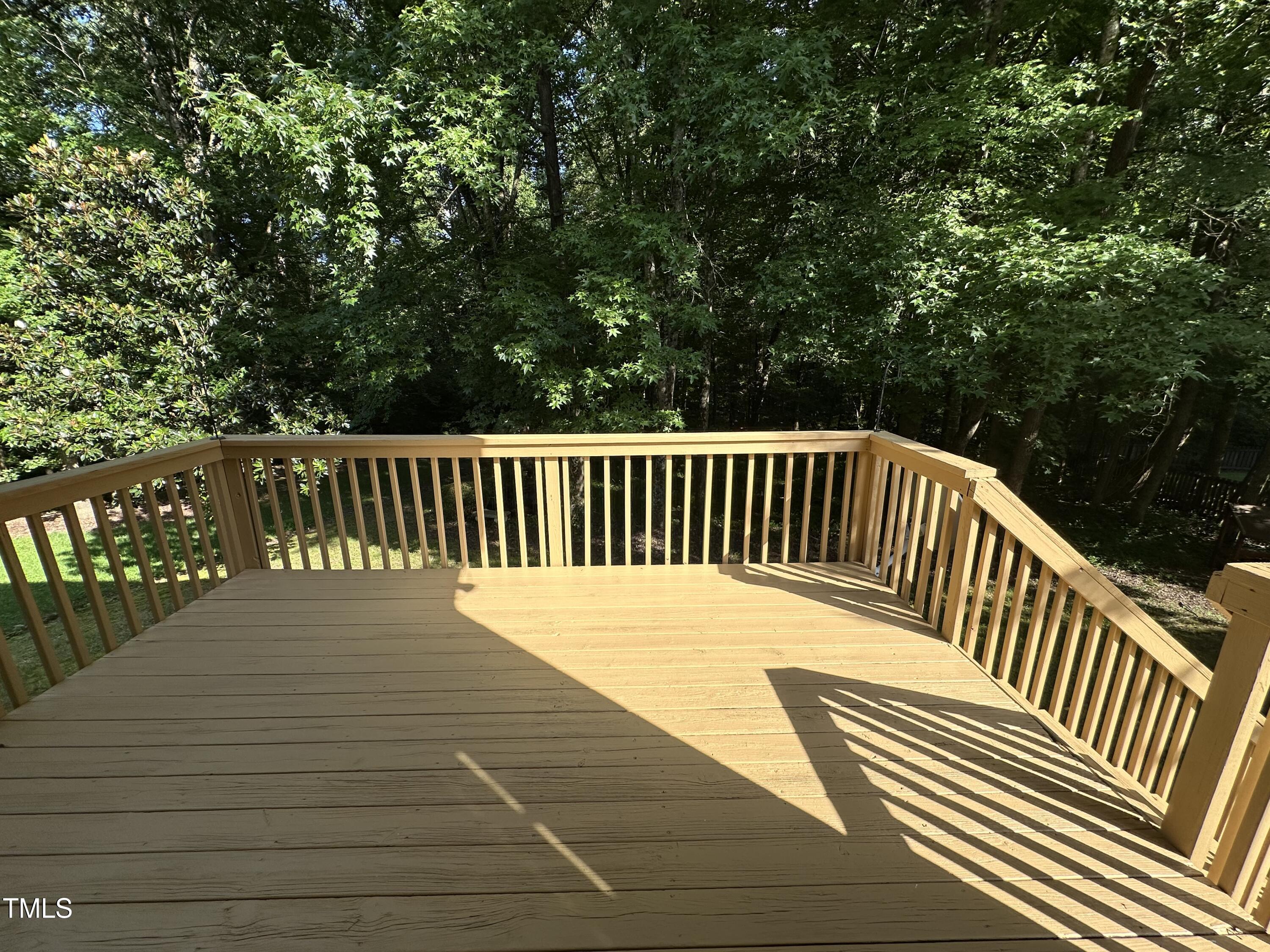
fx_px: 514
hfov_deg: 102.1
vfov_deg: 85.7
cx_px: 635
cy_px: 476
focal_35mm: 14
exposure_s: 1/801
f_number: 2.2
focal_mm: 2.22
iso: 40
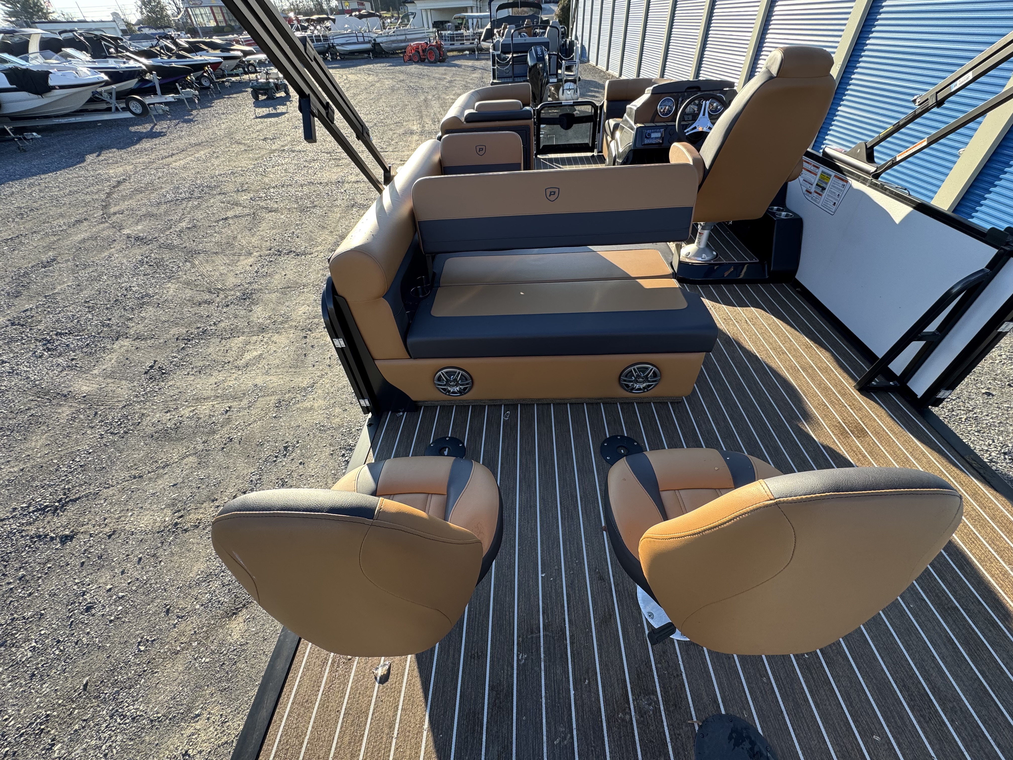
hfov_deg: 102.1
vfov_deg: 85.7
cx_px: 506
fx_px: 410
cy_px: 380
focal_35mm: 14
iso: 40
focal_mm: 2.22
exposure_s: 1/204
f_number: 2.2
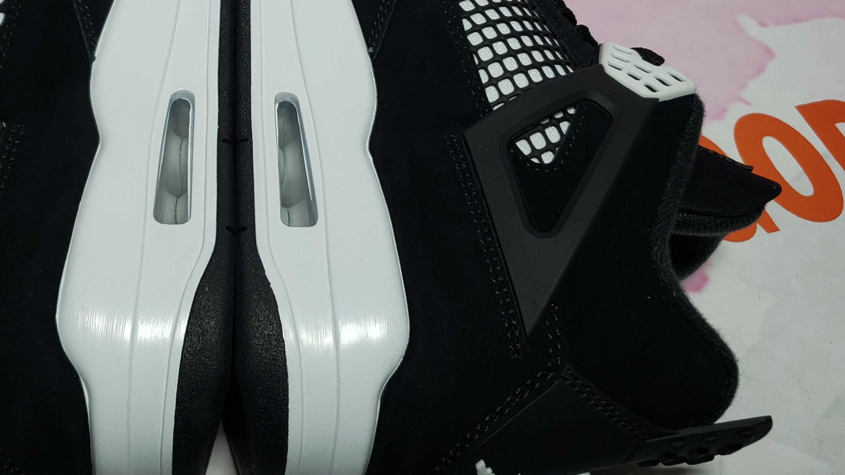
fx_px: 1031
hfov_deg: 43.6
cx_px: 251
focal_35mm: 46
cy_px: 78
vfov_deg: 25.4
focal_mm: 4.3
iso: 50
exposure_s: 1/781
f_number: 1.5
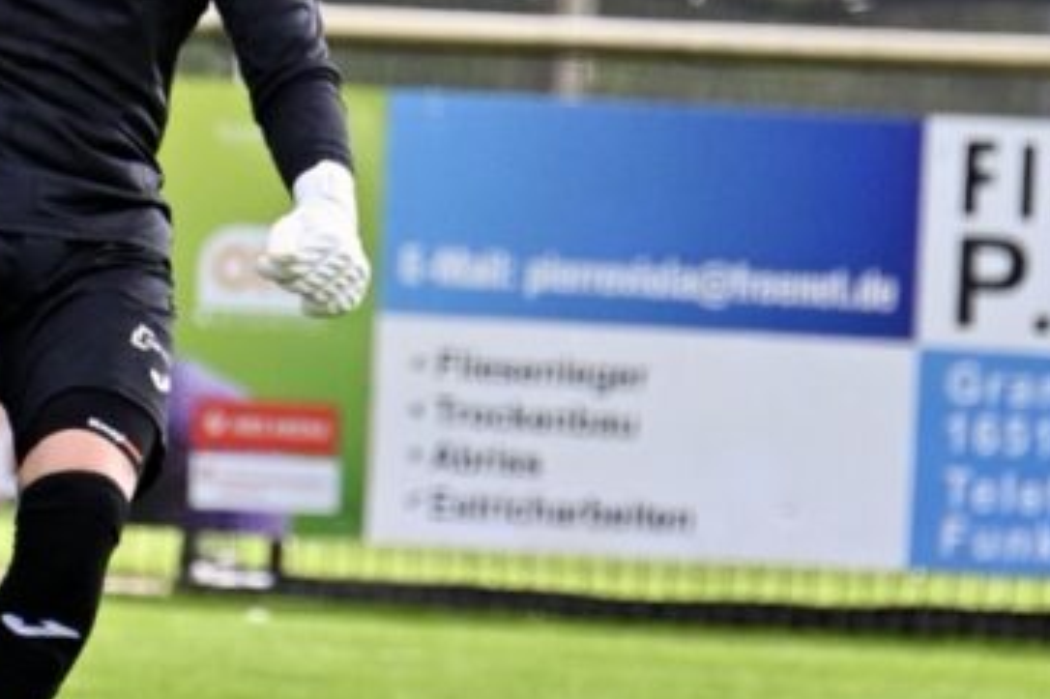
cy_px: 284
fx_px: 32971
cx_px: 96
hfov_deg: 1.8
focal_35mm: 1131
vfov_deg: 1.2
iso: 1250
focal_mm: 400
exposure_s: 1/1600
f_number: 6.3
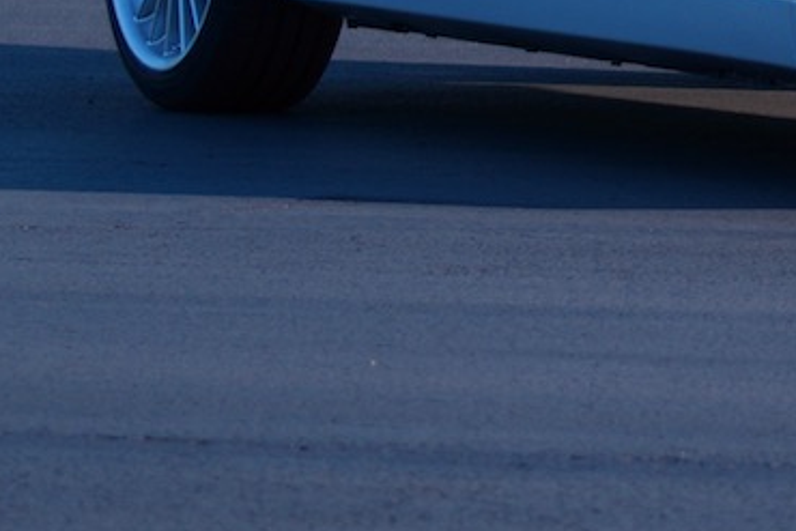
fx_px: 8598
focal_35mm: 389
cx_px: 1149
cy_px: -262
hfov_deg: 5.3
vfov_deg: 3.5
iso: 100
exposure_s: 1/320
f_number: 5
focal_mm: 75
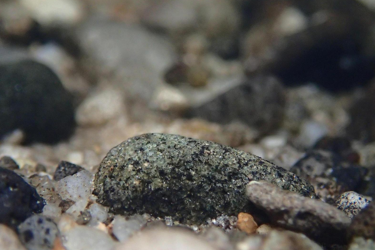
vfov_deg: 17.5
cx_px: 187
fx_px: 813
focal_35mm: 78
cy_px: 128
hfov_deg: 26.0
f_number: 4.2
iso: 1250
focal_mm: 13.47
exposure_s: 1/80
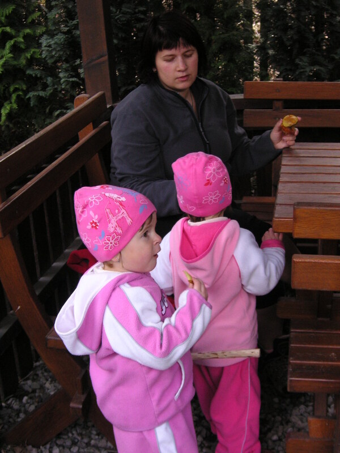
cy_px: 226
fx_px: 760
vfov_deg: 33.2
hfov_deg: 25.2
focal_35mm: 58
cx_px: 170
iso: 80
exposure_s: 1/60
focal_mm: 9.6
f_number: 3.7
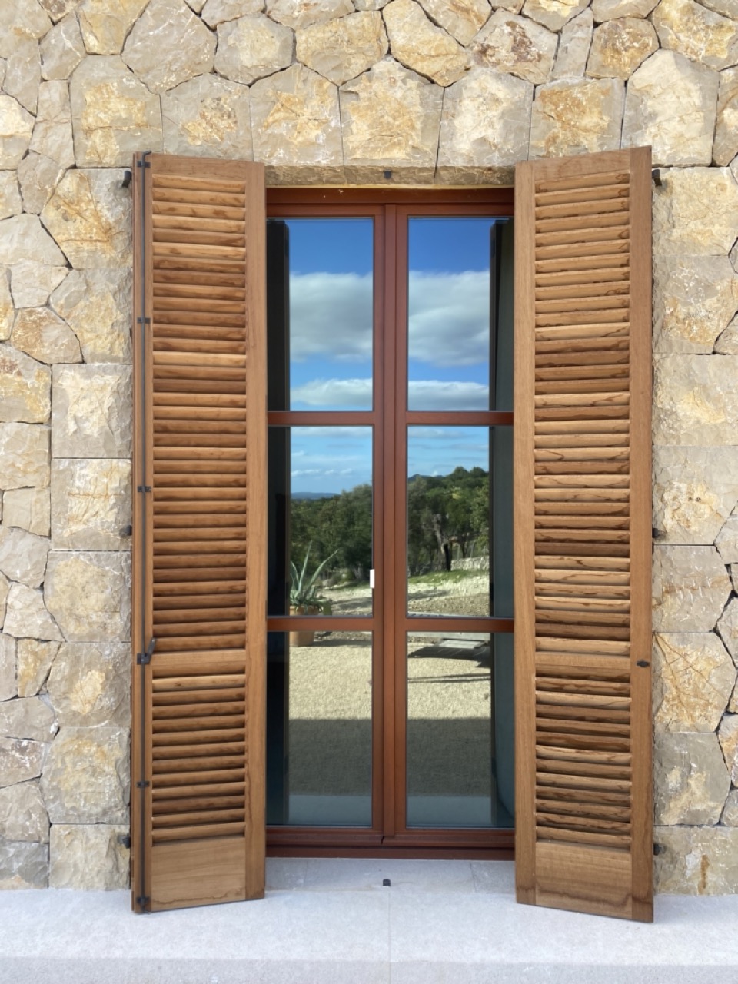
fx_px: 739
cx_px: 369
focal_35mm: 26
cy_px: 492
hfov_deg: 53.1
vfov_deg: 67.3
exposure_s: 1/702
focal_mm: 4.25
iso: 32
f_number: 1.8
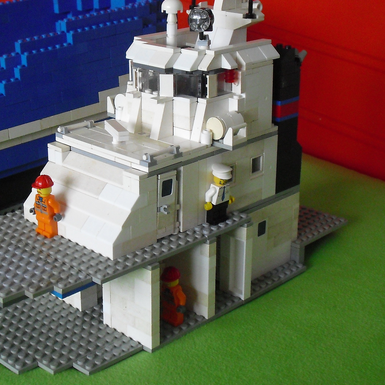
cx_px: 117
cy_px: 149
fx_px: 843
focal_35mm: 67
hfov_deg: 25.5
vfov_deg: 25.7
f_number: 3.4
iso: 400
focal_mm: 7.7
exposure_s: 1/100
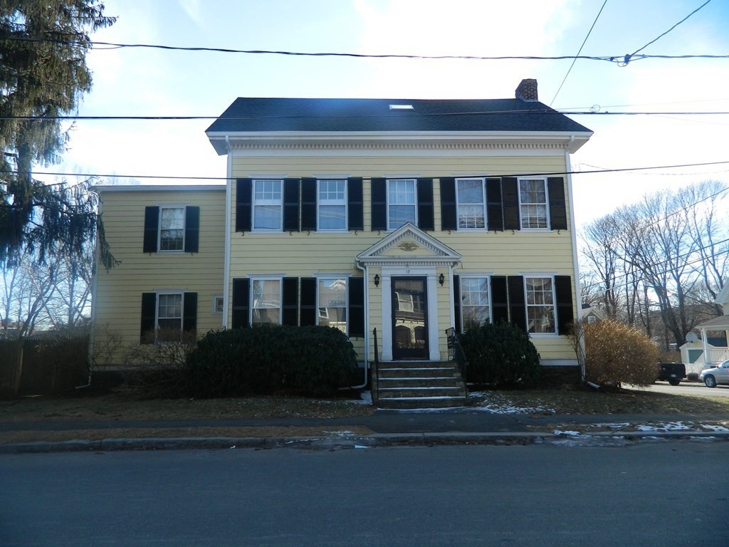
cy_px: 274
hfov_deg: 69.4
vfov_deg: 54.9
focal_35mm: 25
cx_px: 364
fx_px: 526
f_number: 3.1
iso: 80
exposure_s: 1/500
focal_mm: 4.5
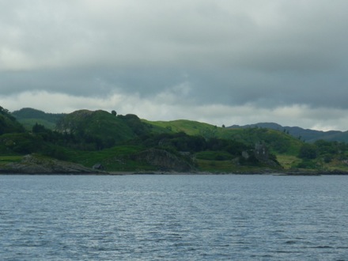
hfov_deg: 14.0
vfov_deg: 10.5
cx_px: 174
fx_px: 1417
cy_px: 130
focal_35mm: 141
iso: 80
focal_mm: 16.4
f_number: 4.8
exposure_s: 1/500
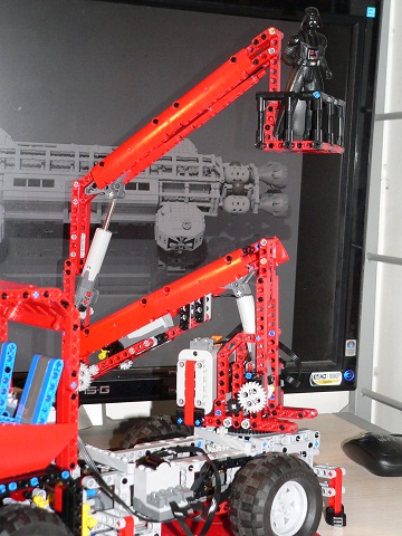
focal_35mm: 62
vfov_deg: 31.2
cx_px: 201
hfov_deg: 23.7
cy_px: 268
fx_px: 960
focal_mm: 10.3
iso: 200
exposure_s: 1/60
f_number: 2.8
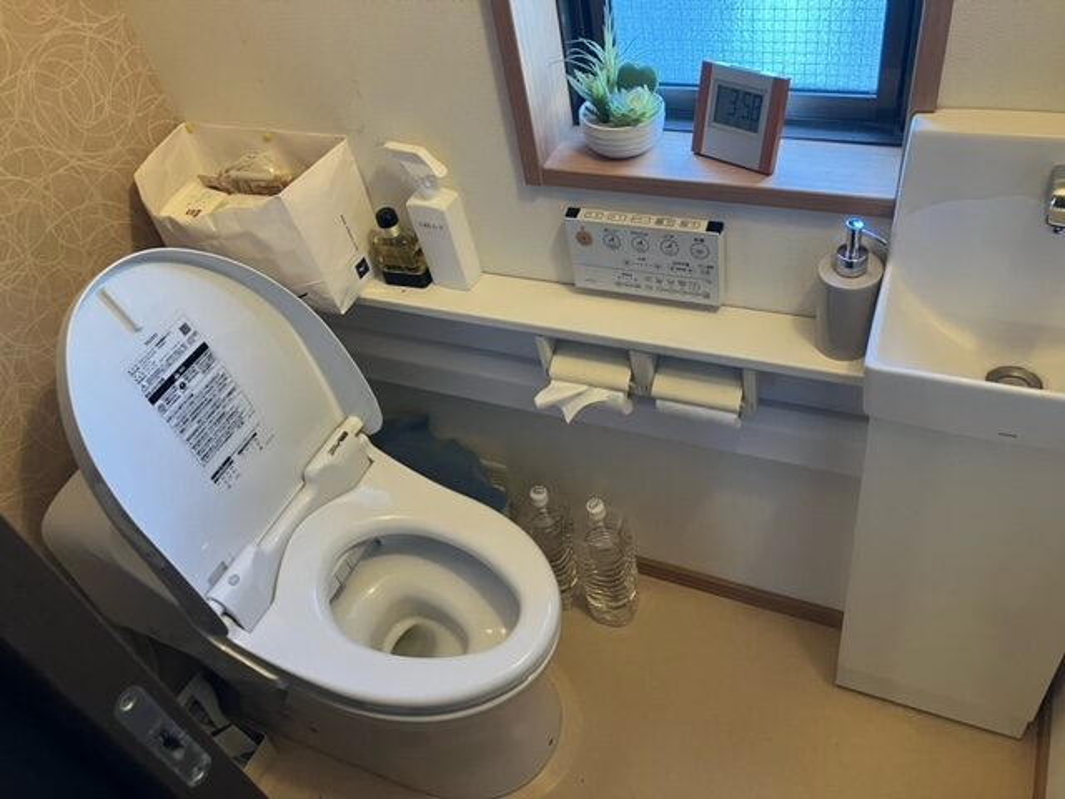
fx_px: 861
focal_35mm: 28
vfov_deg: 49.7
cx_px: 532
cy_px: 400
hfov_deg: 63.4
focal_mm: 3.99
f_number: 1.8
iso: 250
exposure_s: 1/60
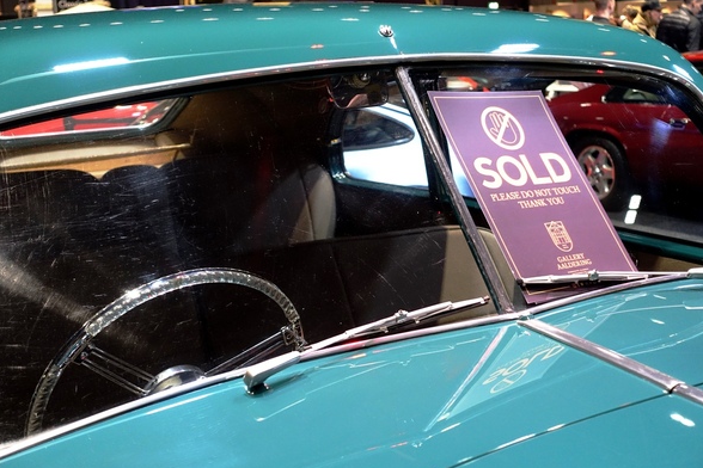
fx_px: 976
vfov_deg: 27.0
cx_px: 356
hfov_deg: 39.6
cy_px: 235
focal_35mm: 50
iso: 1000
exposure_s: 1/60
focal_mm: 17.9
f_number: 2.8
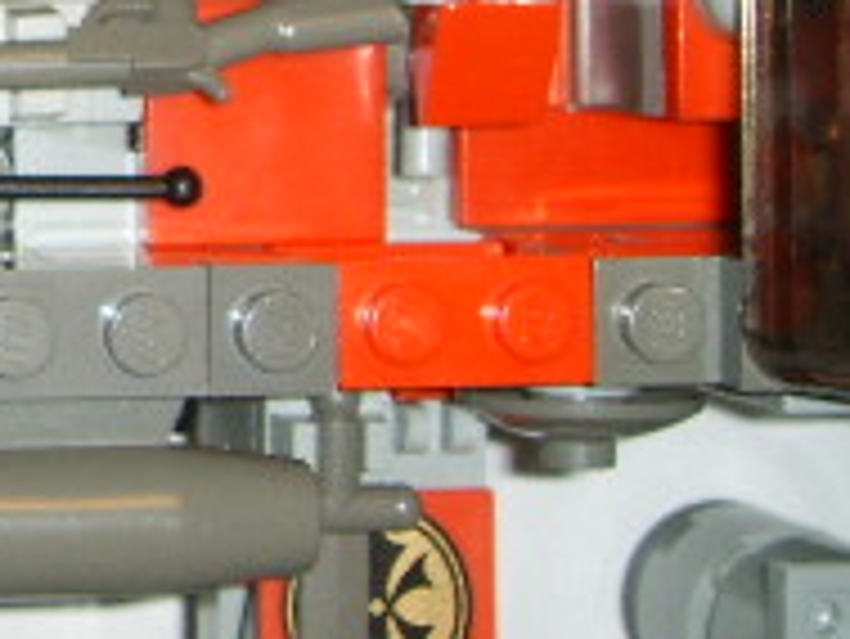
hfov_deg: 13.8
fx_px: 3243
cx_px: -531
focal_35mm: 132
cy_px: -54
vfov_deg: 11.1
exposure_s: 1/45
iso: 100
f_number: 3.5
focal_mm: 6.6
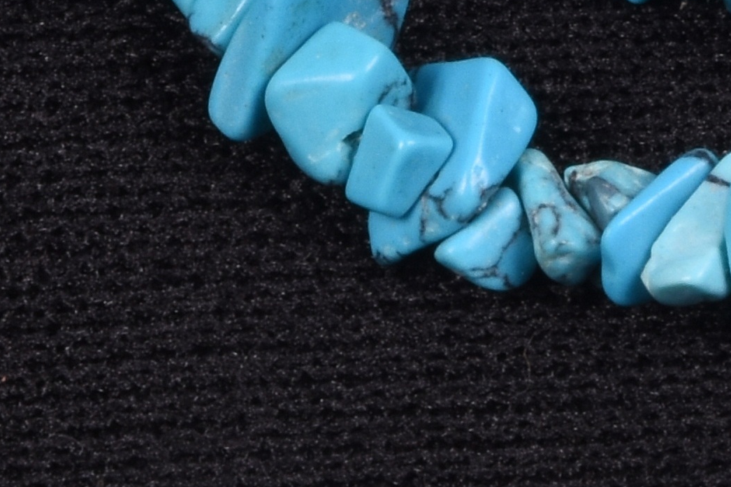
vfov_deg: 1.6
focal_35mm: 875
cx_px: 1041
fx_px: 17763
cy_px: -497
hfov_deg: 2.4
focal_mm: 122
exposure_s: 1/125
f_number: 22
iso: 160
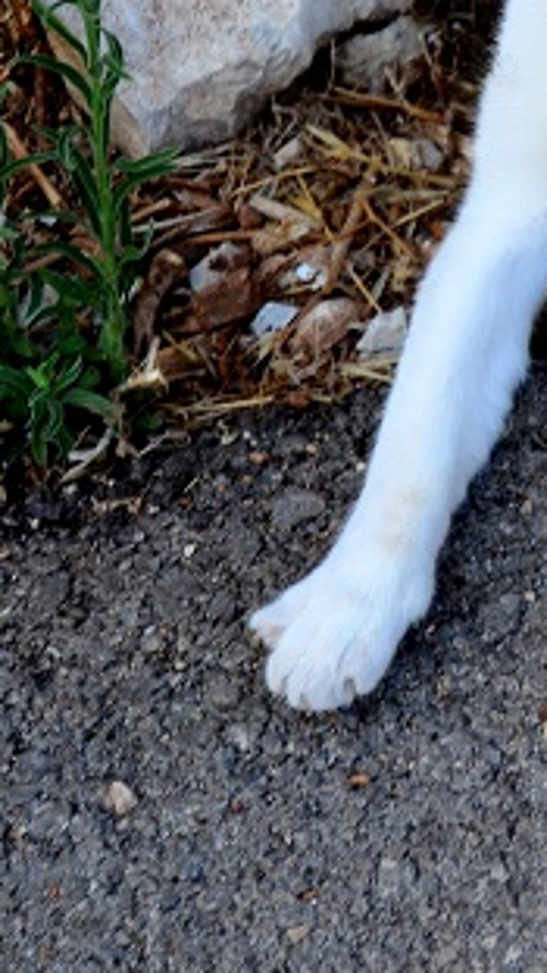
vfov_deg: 19.3
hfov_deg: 11.0
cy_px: 128
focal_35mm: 109
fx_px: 2810
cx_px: 625
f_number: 4
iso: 640
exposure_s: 1/80
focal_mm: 24
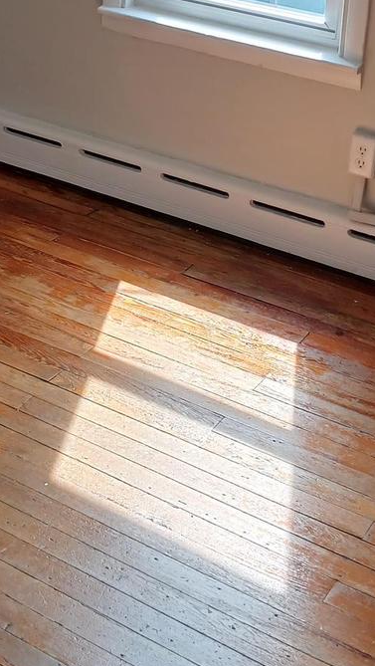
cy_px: 64
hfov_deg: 18.5
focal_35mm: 65
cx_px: 140
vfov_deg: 30.9
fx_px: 1147
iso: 32
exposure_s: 1/60
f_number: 1.8
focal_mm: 3.98
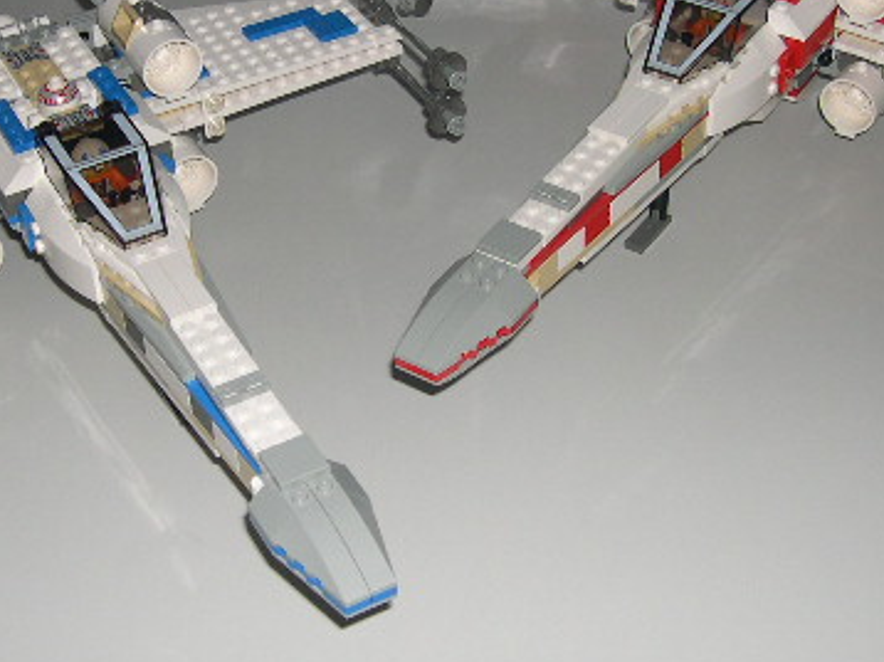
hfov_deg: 28.6
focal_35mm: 68
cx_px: 385
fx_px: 1735
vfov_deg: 21.5
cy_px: 222
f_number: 2.8
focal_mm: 8
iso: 100
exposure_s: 1/60
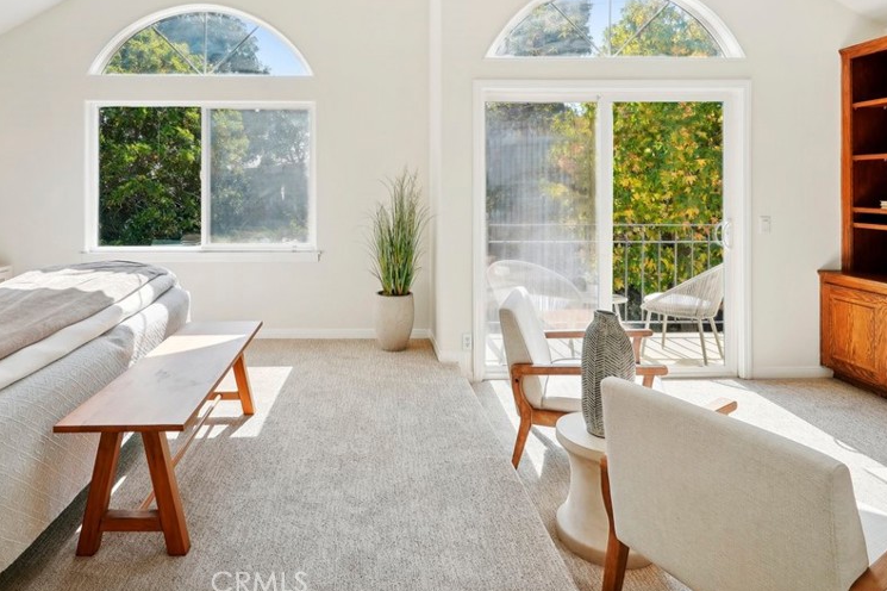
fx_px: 542
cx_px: 376
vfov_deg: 55.9
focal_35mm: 22
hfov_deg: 78.1
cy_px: 193
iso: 400
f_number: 8
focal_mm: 16
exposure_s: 1/320
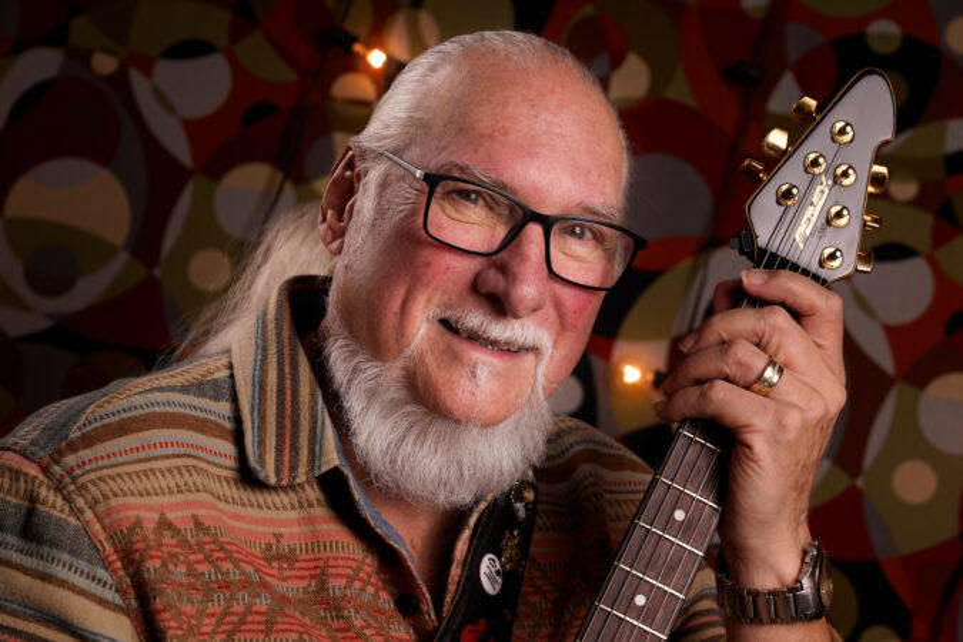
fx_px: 1872
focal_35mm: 70
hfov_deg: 28.8
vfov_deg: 19.5
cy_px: 321
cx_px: 482
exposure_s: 1/200
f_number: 5.6
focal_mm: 70
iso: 200
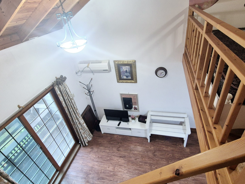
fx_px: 127
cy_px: 90
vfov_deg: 71.6
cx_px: 124
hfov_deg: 87.7
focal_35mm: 18
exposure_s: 1/60.2
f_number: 2.2
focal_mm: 2.2
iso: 320
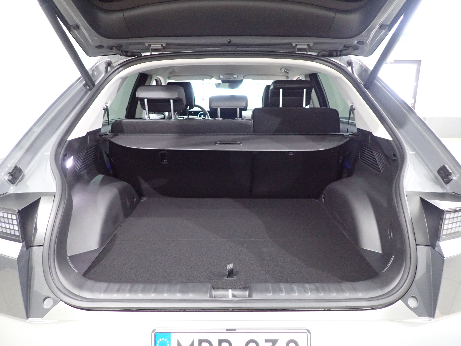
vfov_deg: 54.9
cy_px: 173
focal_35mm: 25
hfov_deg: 69.4
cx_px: 230
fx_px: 333
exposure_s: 1/30
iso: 800
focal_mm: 4.5
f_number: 2
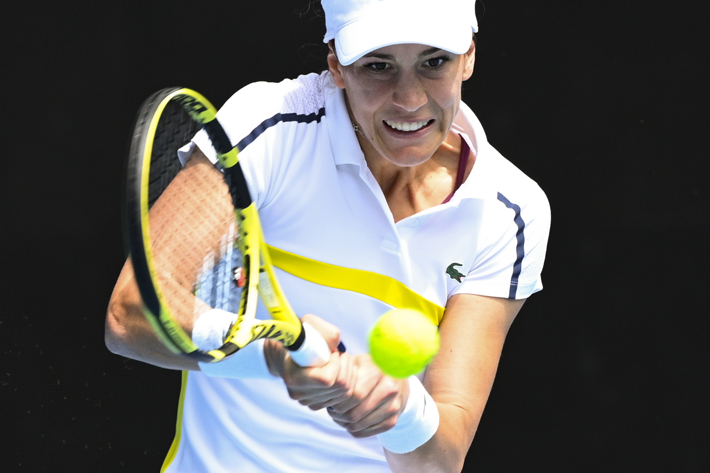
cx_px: 355
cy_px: 236
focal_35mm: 370
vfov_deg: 3.7
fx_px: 7297
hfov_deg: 5.6
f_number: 5.6
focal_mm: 370
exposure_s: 1/3200
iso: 1600
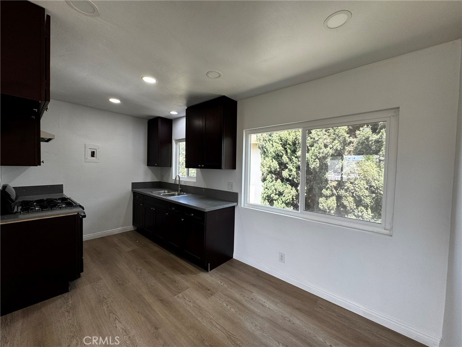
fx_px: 187
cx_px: 231
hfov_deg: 102.1
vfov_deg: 85.7
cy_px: 174
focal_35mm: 14
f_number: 2.2
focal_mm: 2.22
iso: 64
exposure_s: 1/99
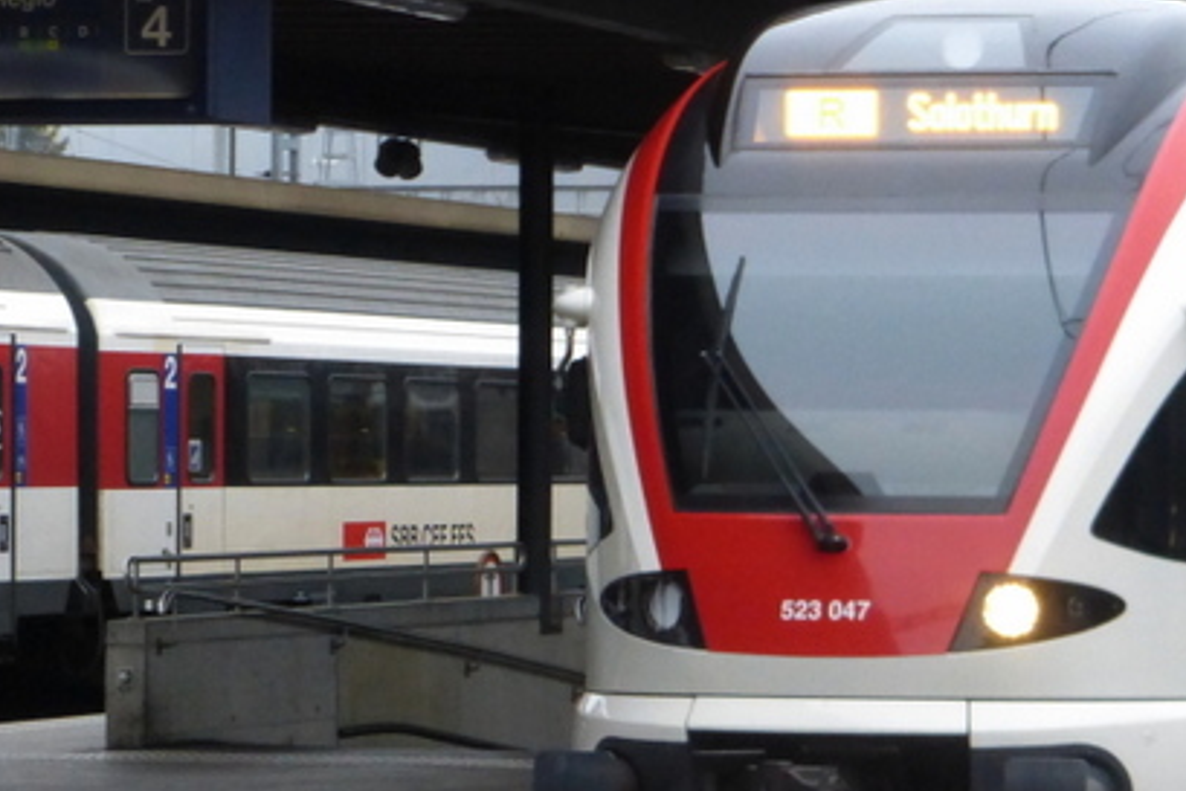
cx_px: 1151
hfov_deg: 10.8
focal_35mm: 188
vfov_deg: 7.3
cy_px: 545
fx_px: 6195
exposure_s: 1/60
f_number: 5
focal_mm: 12.5
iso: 400
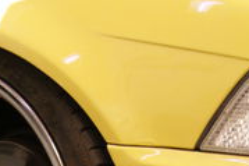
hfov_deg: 16.6
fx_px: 815
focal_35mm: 118
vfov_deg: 11.1
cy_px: 263
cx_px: -54
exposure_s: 1/8
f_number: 4
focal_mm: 22
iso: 400
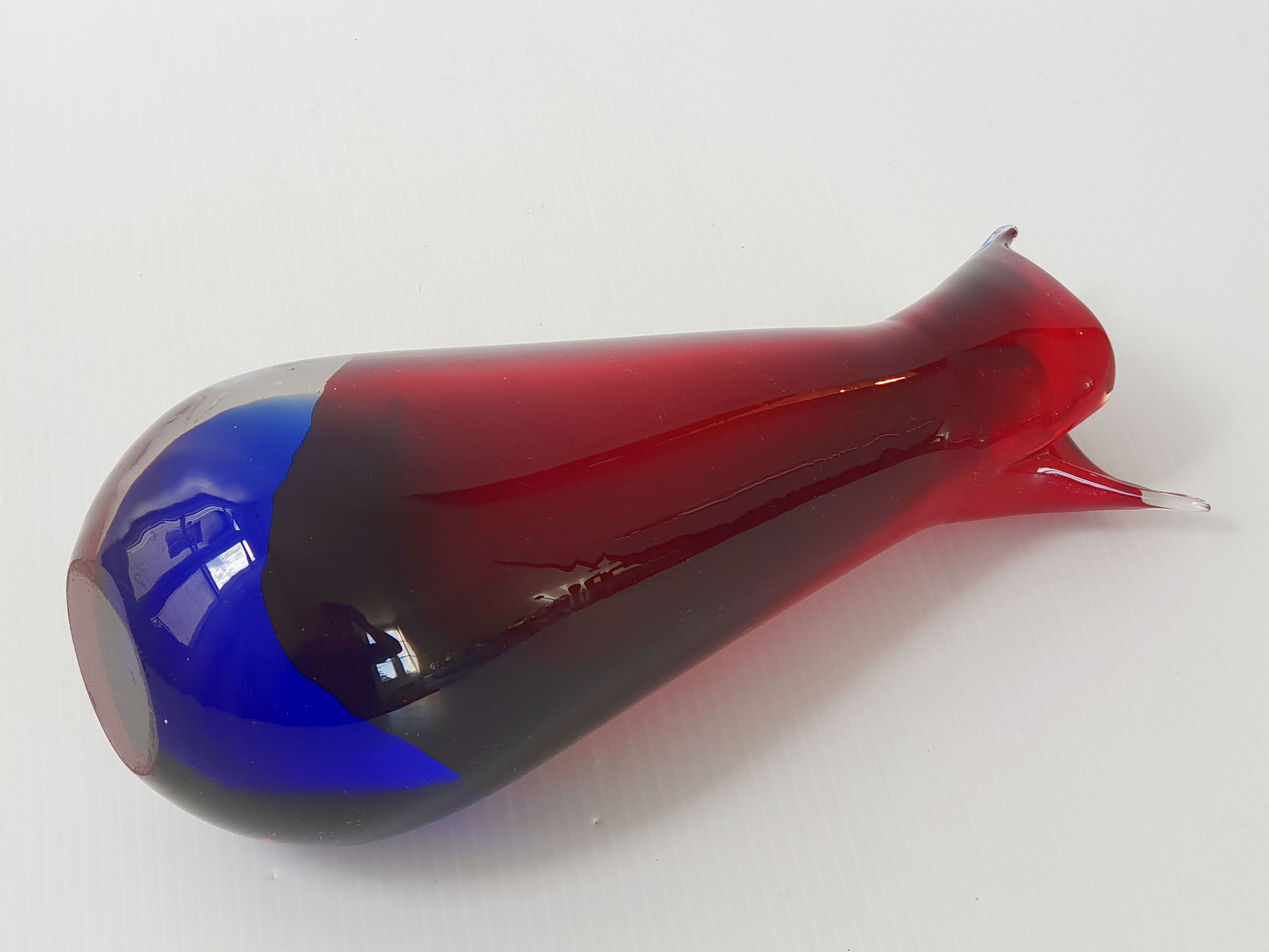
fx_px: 1906
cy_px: 476
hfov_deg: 36.8
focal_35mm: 52
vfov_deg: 28.0
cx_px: 634
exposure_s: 1/33
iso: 50
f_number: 2.4
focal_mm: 6
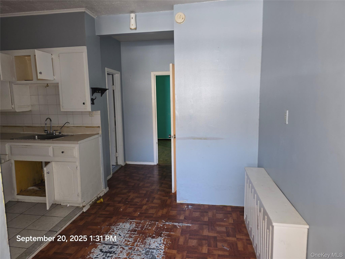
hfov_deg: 73.9
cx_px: 172
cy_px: 130
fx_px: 229
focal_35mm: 23
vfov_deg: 58.9
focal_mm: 6.3
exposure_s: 1/15
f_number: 1.7
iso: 125
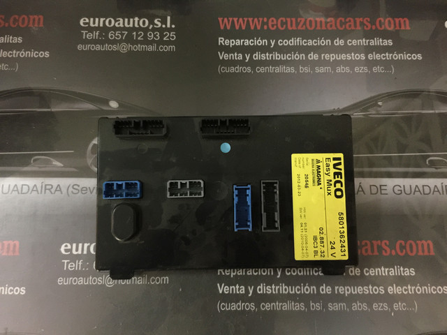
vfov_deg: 48.2
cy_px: 168
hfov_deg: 61.7
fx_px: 374
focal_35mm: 29
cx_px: 224
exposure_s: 1/4
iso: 250
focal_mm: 4.15
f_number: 2.2
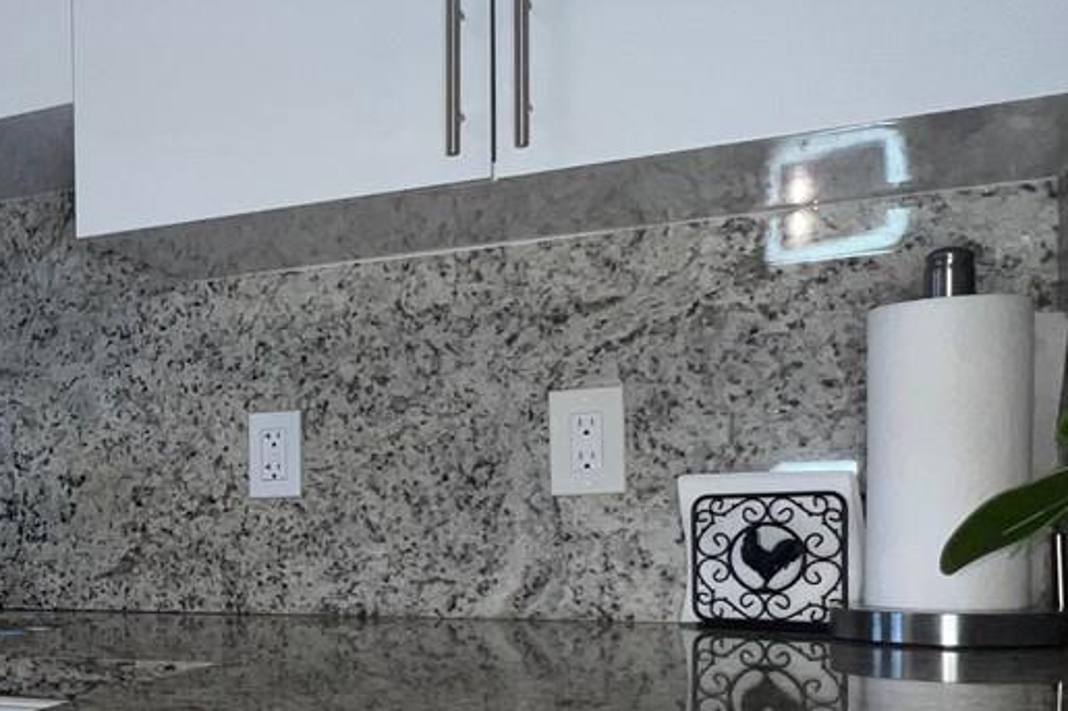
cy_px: 562
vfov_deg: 31.1
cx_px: -77
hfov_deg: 39.1
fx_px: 1246
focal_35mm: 42
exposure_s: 1/64
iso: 64
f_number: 1.8
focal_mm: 1.57
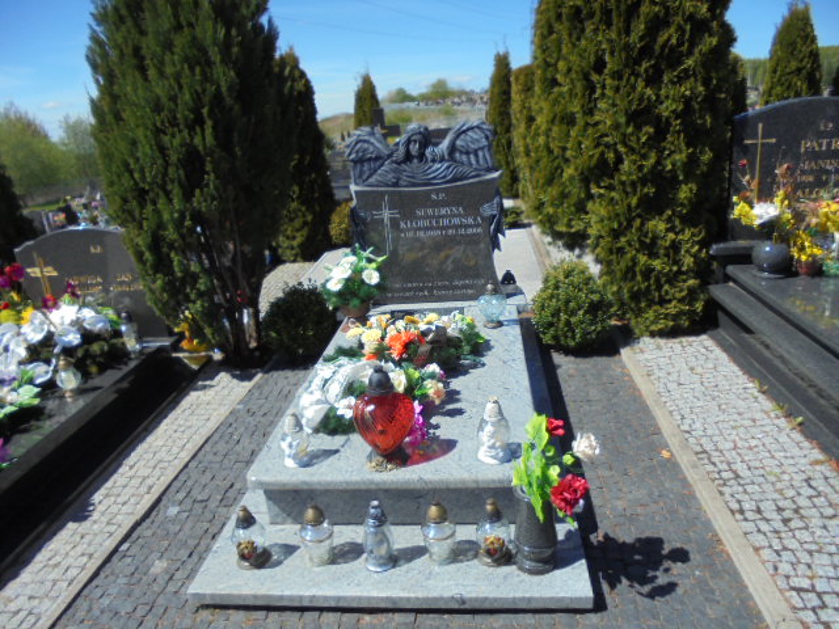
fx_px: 630
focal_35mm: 26
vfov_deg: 53.1
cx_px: 420
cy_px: 314
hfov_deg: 67.3
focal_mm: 4.6
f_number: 11.5
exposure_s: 1/100
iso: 100
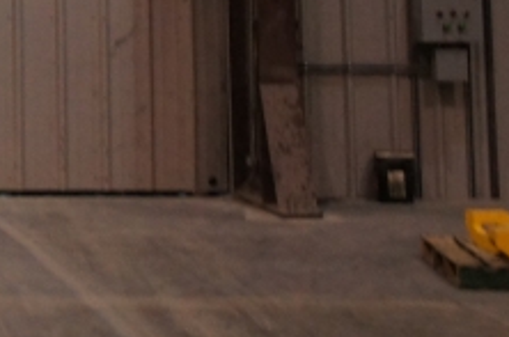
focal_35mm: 140
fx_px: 1976
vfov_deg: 9.2
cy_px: -305
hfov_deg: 13.6
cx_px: -305
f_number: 4
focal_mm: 23
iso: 1600
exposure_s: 1/125
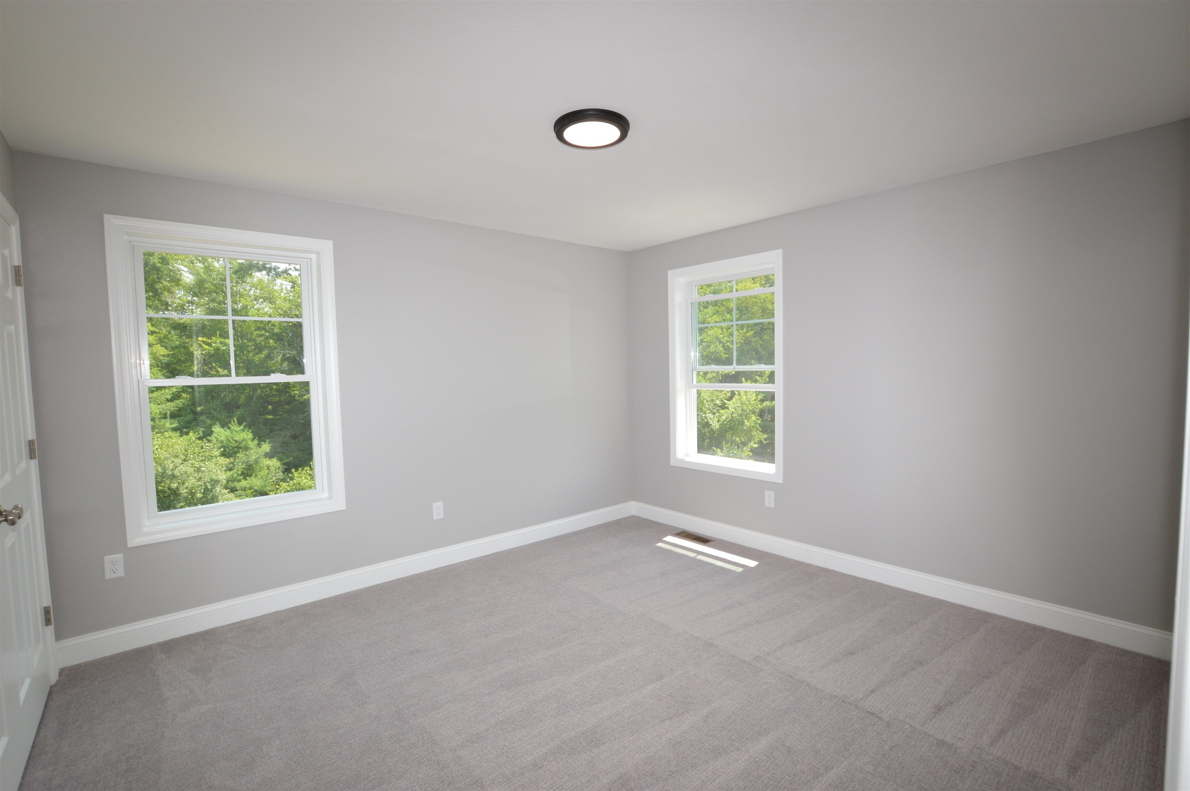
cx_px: 595
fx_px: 495
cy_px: 396
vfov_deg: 77.2
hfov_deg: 100.4
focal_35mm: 15
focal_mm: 10
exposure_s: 1/125
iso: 360
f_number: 5.6
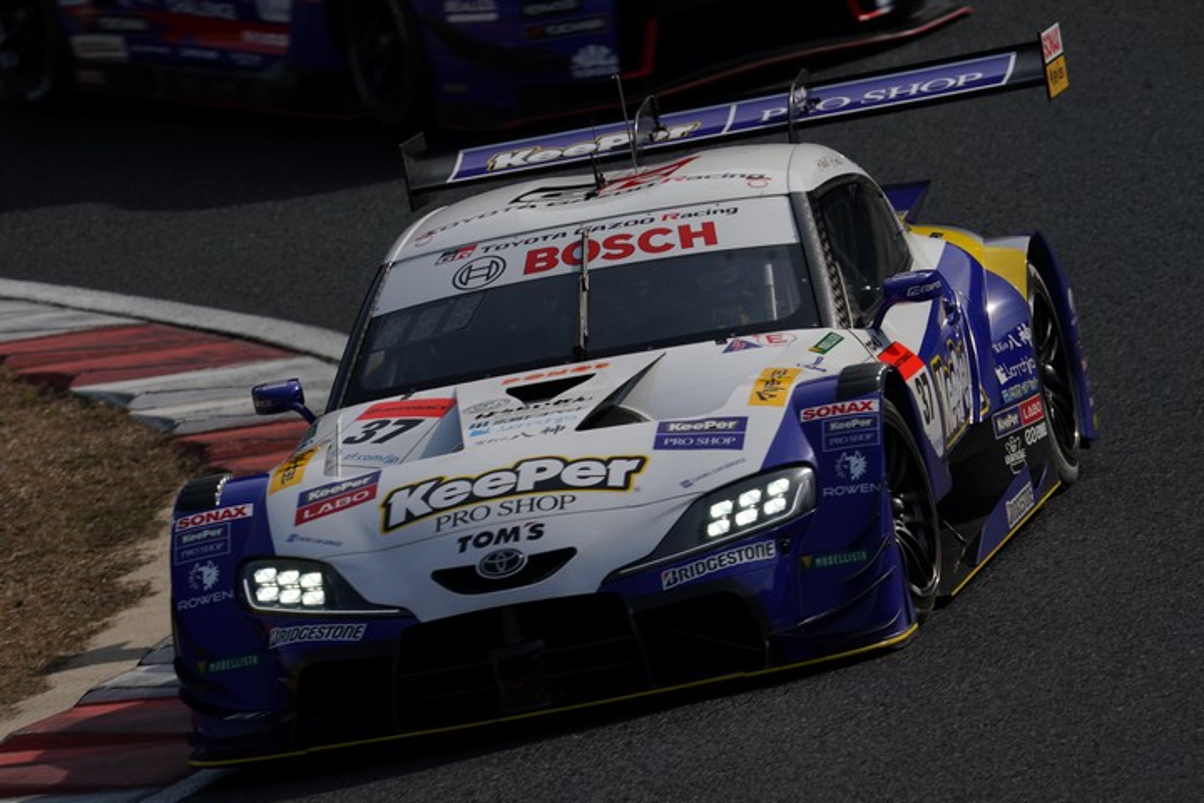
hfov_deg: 4.2
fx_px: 16353
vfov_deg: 2.8
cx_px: 602
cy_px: 402
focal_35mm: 489
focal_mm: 489
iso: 100
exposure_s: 1/400
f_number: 11
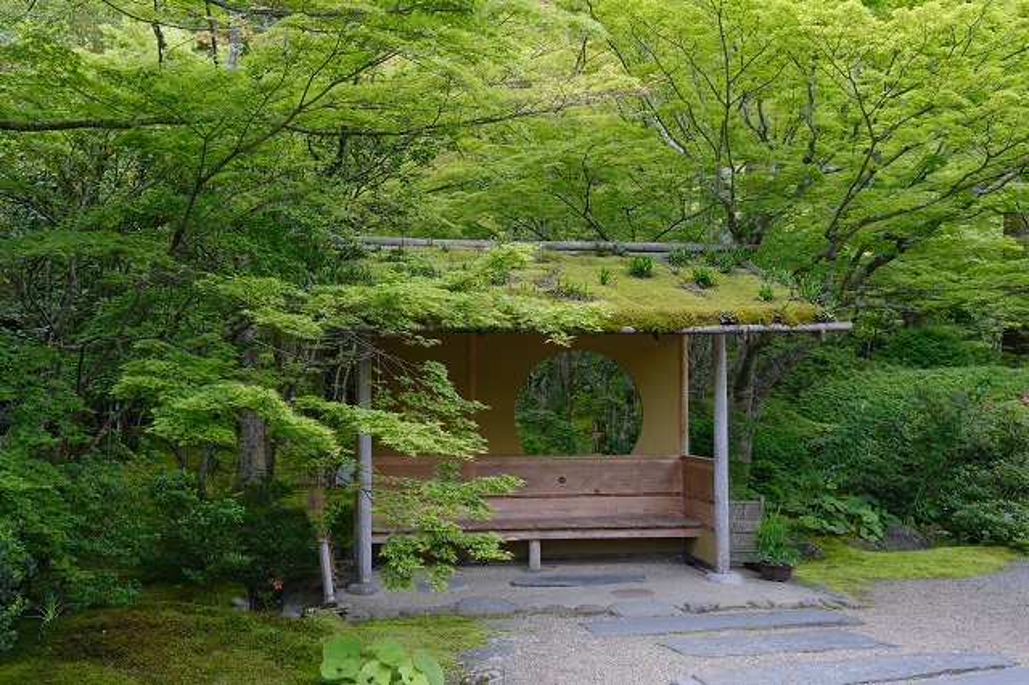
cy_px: 342
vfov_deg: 35.9
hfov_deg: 51.9
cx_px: 514
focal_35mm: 37
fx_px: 1057
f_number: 4
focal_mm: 24.7
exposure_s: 1/400
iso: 500
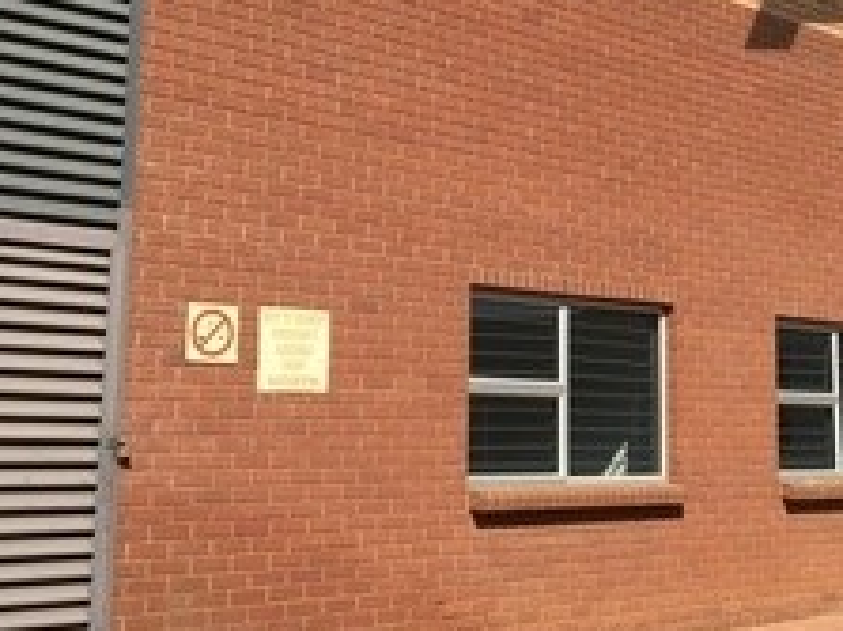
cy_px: 179
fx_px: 1582
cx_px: 662
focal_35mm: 65
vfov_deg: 22.4
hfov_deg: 29.2
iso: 25
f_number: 2.2
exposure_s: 1/2024
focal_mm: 4.15
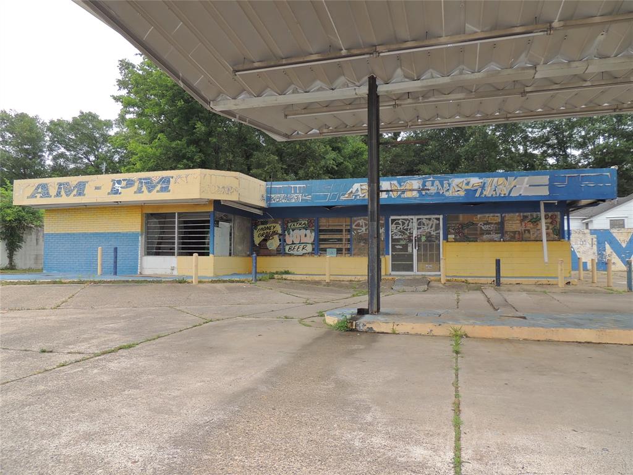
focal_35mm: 24
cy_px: 238
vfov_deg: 56.8
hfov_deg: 71.6
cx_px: 316
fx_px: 439
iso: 100
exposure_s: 1/100
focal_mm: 4.3
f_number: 3
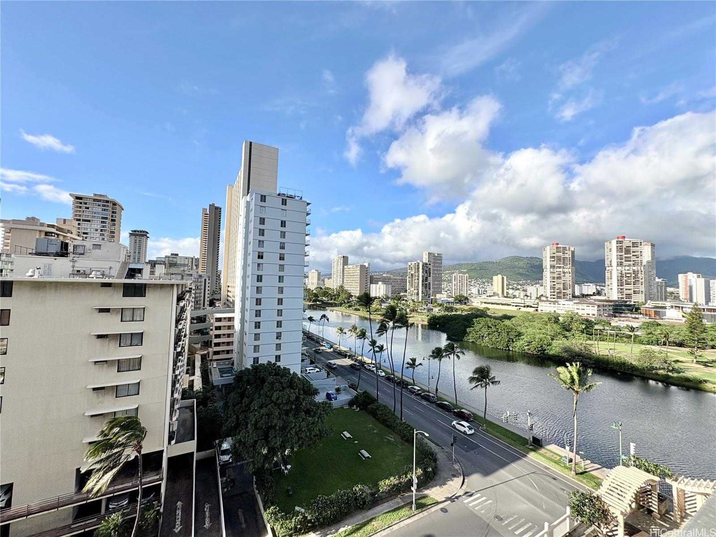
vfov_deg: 85.7
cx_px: 358
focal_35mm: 14
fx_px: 290
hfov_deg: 102.1
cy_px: 268
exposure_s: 1/2146
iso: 40
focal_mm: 2.22
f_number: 2.2
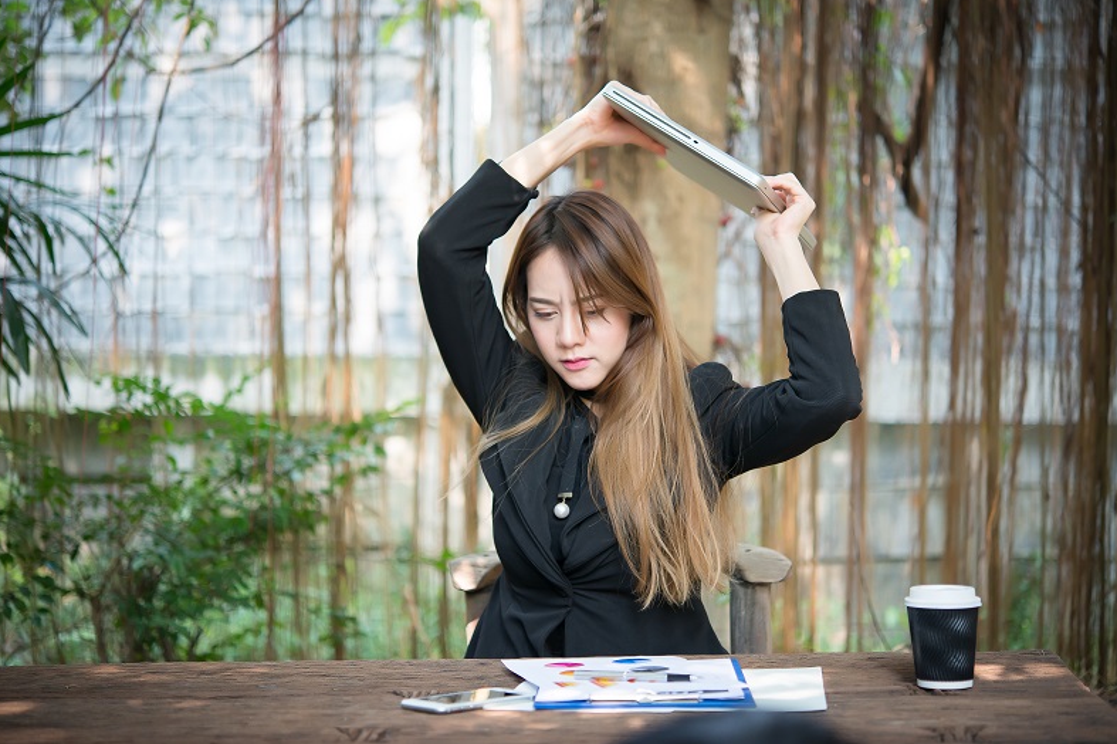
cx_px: 551
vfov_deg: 22.2
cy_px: 368
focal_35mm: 61
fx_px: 1892
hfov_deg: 32.9
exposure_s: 1/320
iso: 400
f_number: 2.8
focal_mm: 60
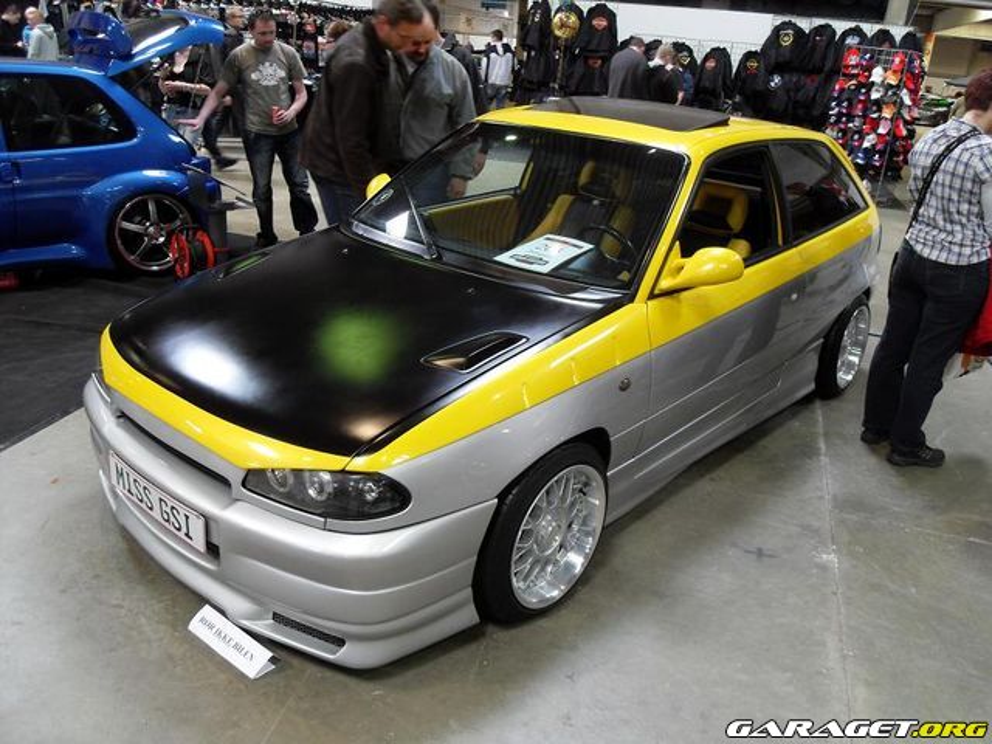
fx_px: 802
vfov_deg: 49.7
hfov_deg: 63.4
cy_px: 372
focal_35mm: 28
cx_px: 496
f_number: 2.8
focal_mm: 6
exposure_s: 1/20
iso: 200
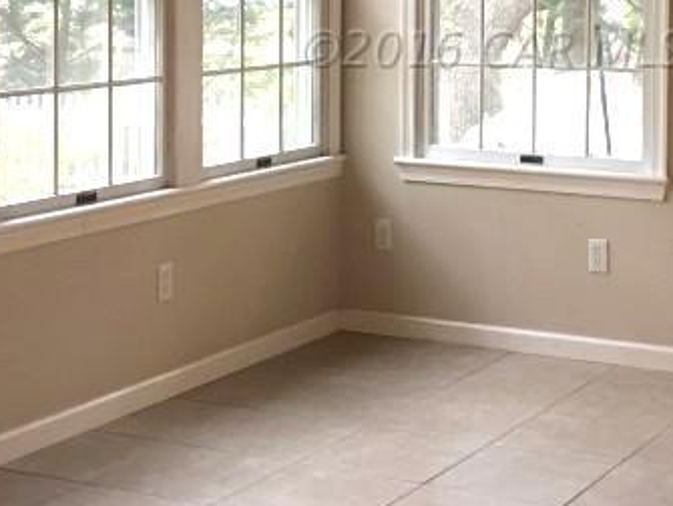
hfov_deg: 23.3
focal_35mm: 83
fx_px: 1615
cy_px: 46
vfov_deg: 17.5
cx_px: 490
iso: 80
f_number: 2.2
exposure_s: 1/15
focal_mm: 4.15
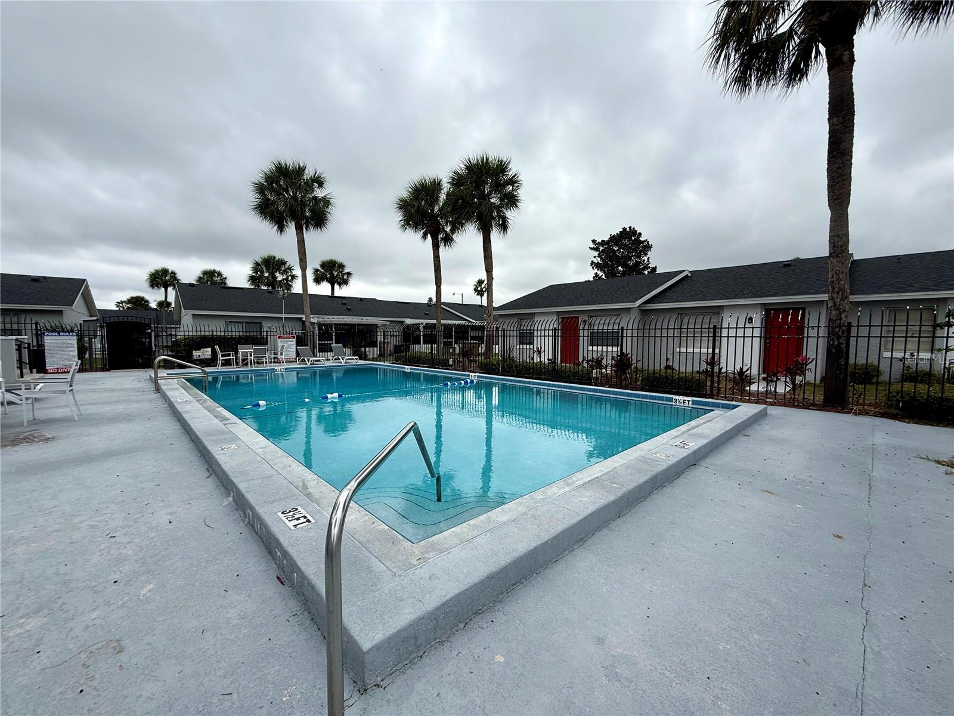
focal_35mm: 14
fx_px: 386
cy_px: 358
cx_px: 477
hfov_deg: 102.1
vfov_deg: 85.7
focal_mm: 2.22
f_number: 2.2
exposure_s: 1/1189
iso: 50
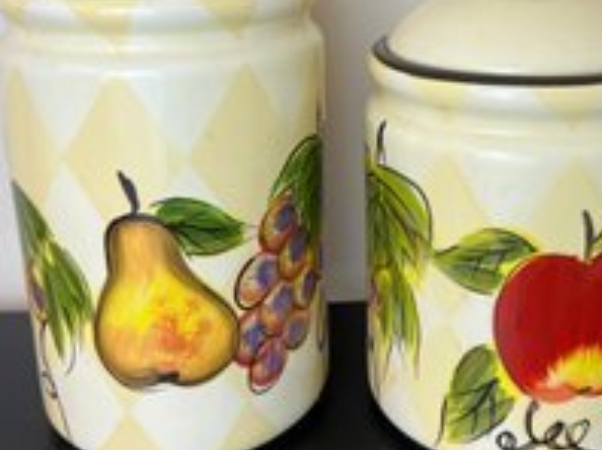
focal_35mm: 45
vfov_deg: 31.8
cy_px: 138
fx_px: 782
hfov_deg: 41.8
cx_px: 372
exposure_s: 1/120
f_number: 1.5
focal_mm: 5.7
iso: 100
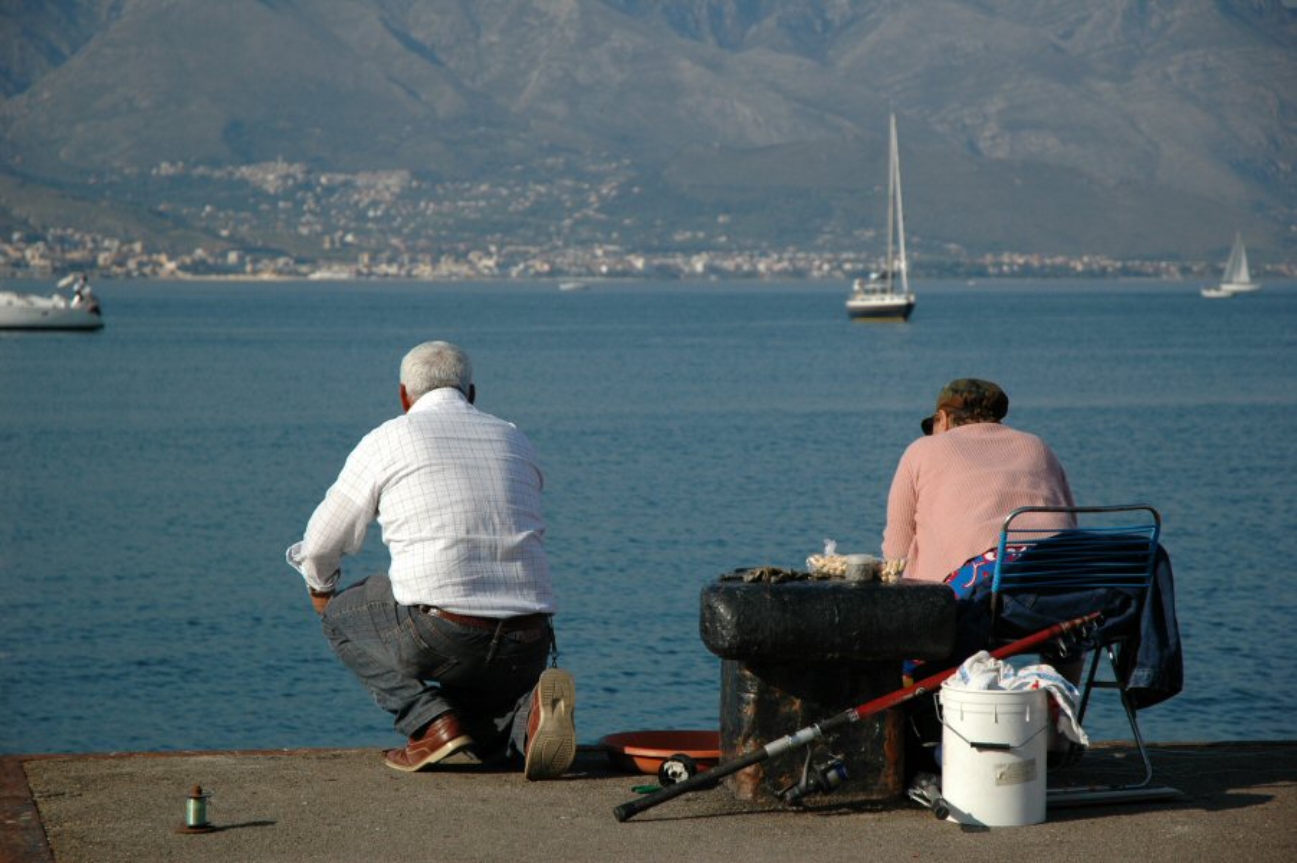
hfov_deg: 19.5
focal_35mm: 105
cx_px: 648
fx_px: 3780
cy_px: 432
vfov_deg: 13.0
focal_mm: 70
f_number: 4.5
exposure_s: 1/1250
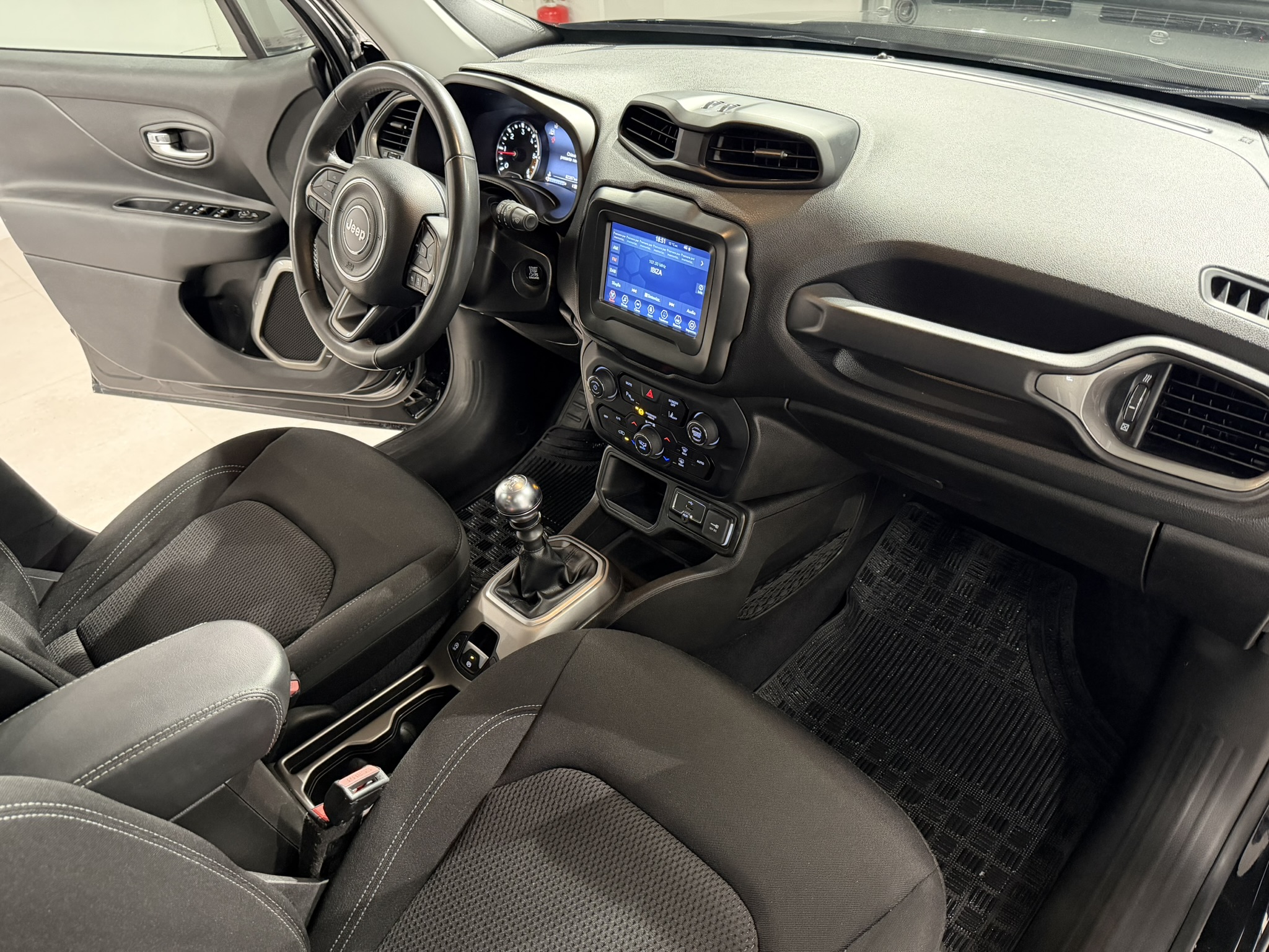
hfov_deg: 71.6
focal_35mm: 24
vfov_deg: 56.8
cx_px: 634
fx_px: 880
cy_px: 476
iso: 1000
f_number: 1.78
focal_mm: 6.76
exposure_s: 1/40
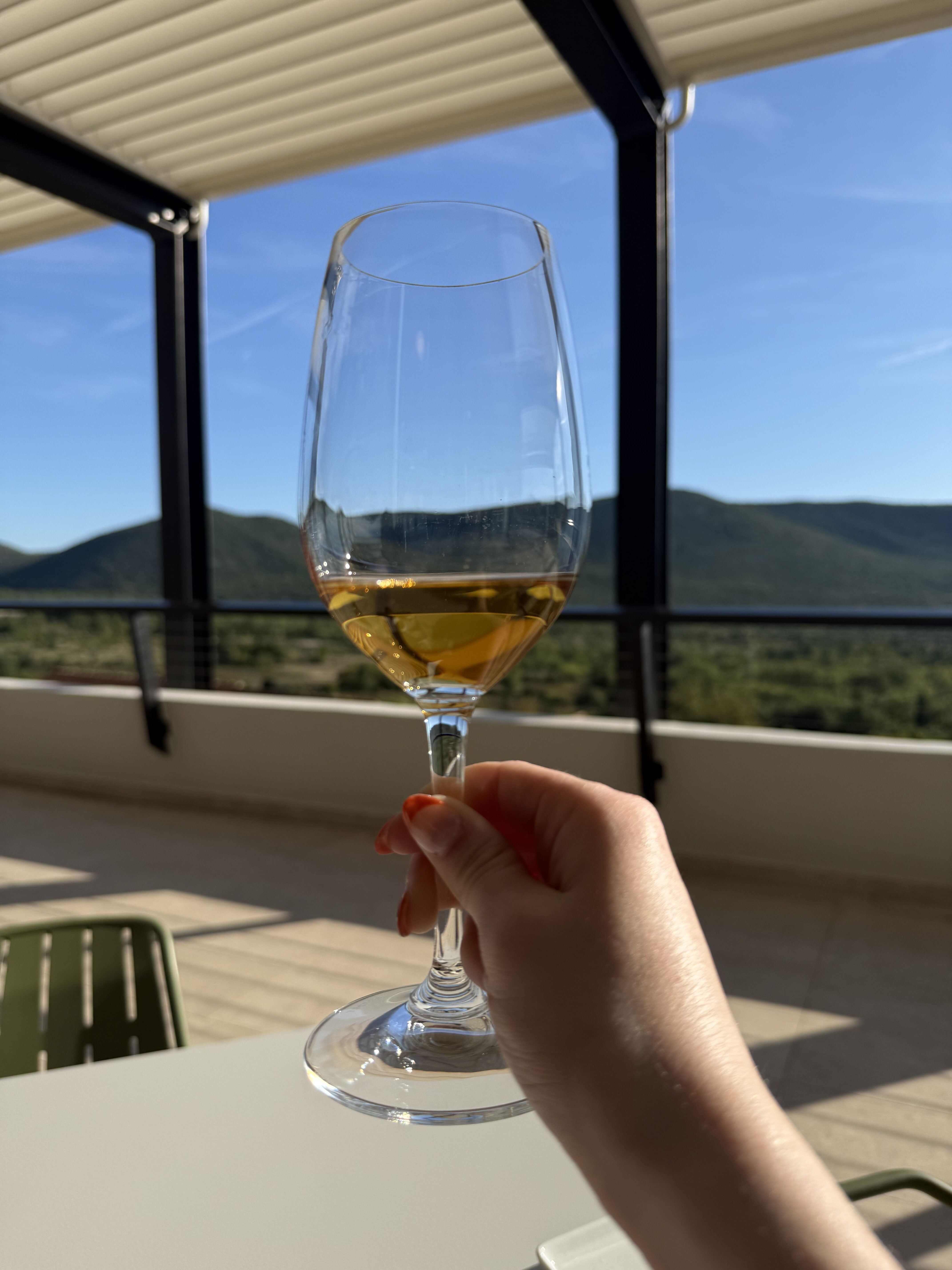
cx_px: 476
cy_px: 635
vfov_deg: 71.6
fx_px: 880
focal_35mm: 24
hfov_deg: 56.8
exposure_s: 1/4673
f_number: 1.78
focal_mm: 6.76
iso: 80
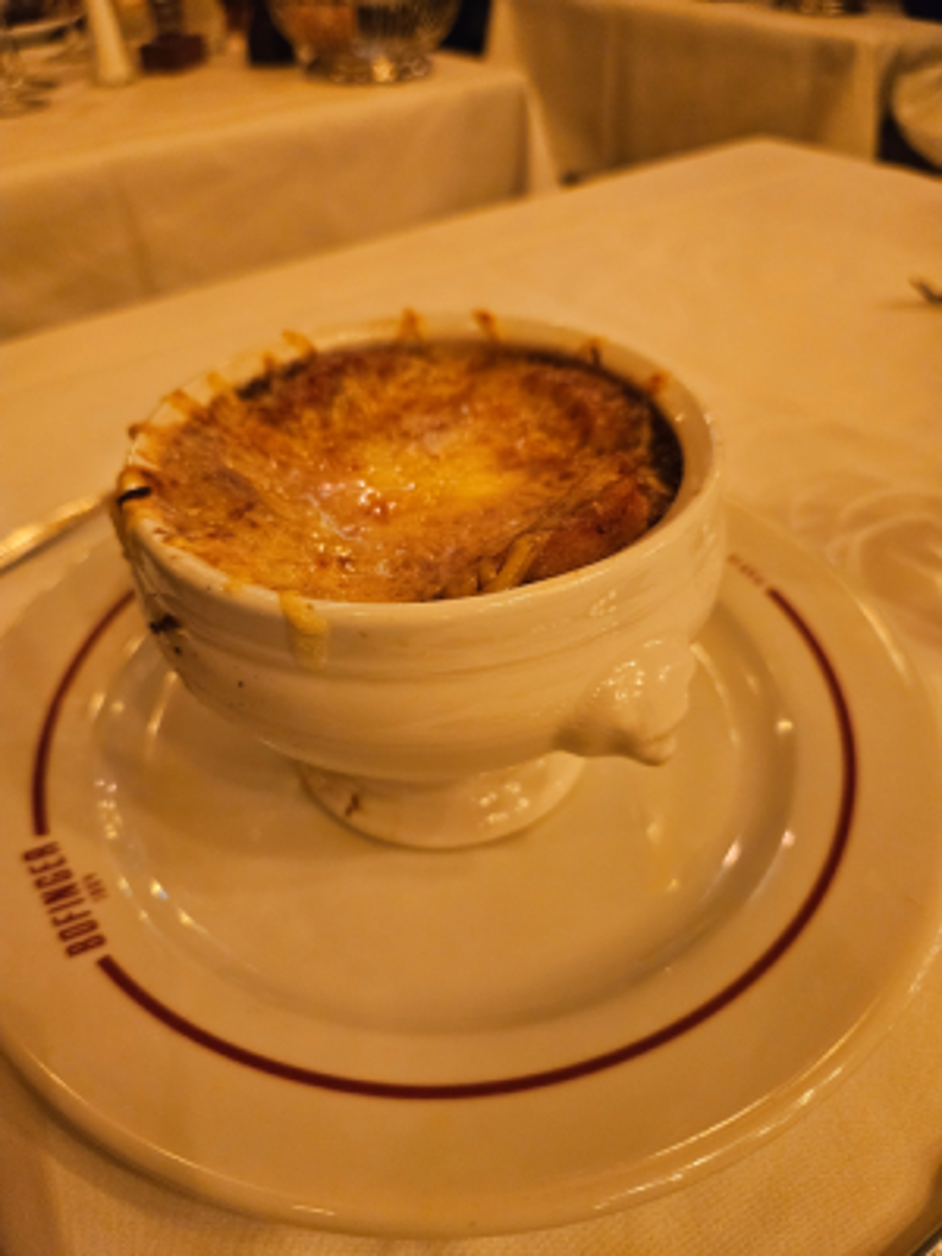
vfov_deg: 73.9
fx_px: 835
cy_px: 628
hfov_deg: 58.9
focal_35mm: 23
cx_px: 471
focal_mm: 5.4
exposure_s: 1/50
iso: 640
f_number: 1.8
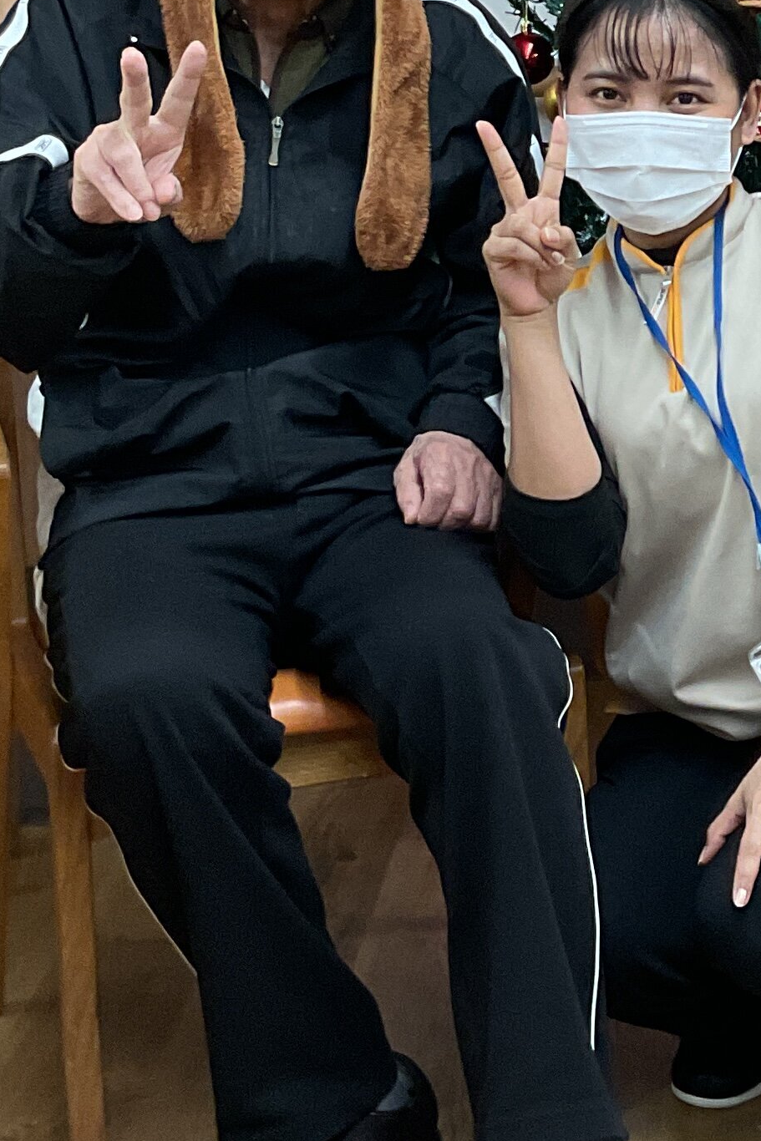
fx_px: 2821
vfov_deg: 22.3
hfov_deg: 15.1
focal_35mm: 89
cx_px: 767
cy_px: 121
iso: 125
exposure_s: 1/60
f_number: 1.8
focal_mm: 3
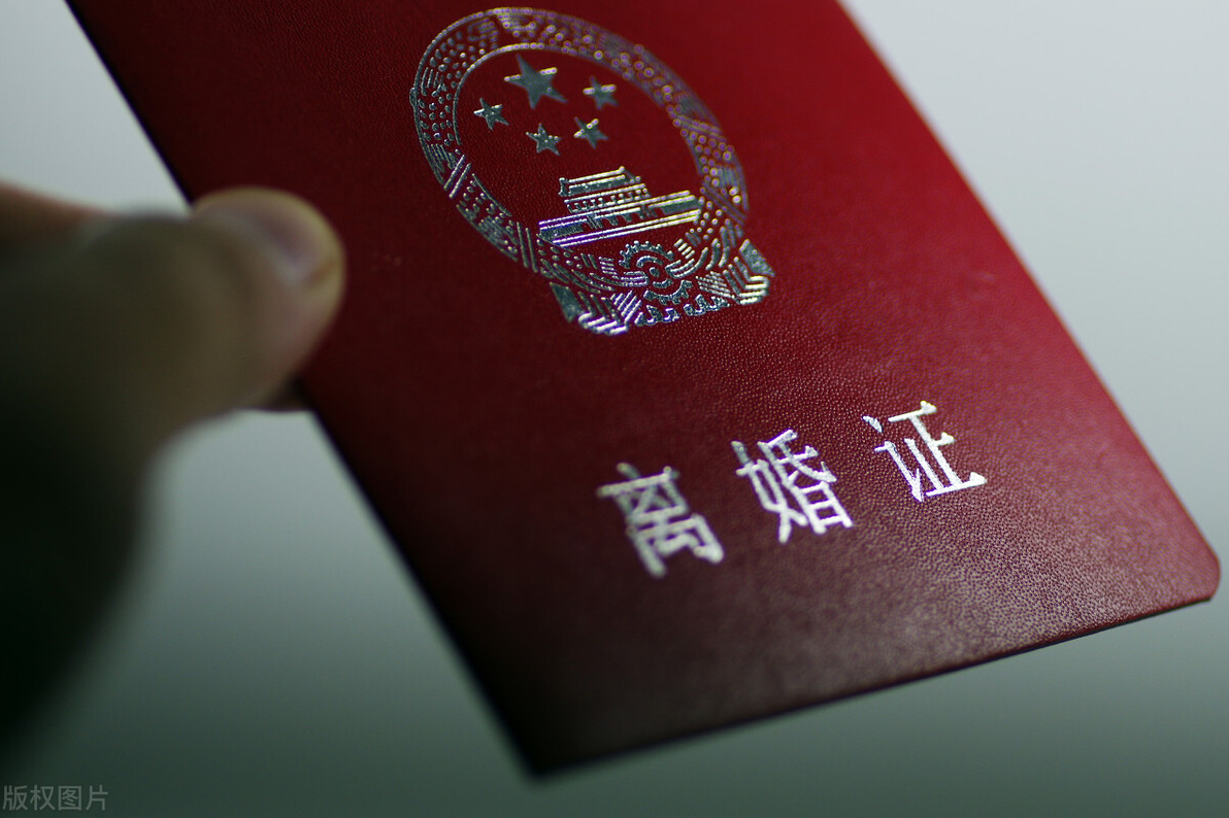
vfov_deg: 9.1
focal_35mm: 151
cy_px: 408
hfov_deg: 13.6
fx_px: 5153
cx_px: 617
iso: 200
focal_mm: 100
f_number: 2.8
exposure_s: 1/640
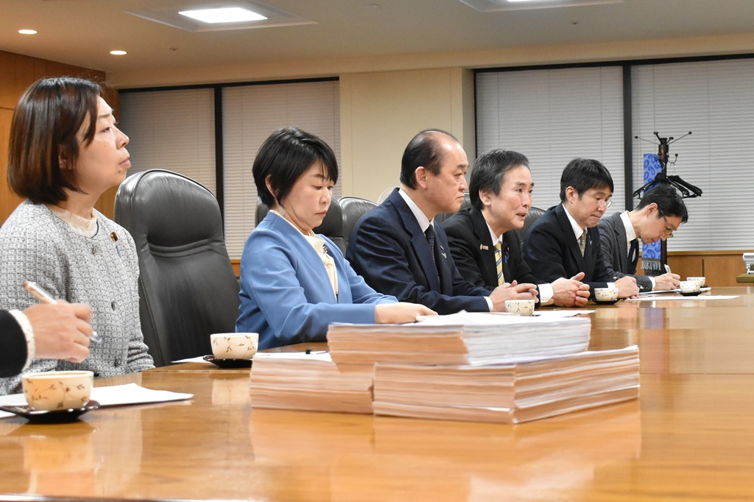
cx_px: 377
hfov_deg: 45.0
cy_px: 251
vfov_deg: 30.8
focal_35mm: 44
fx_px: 911
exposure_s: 1/160
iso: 2500
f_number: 6.3
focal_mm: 29
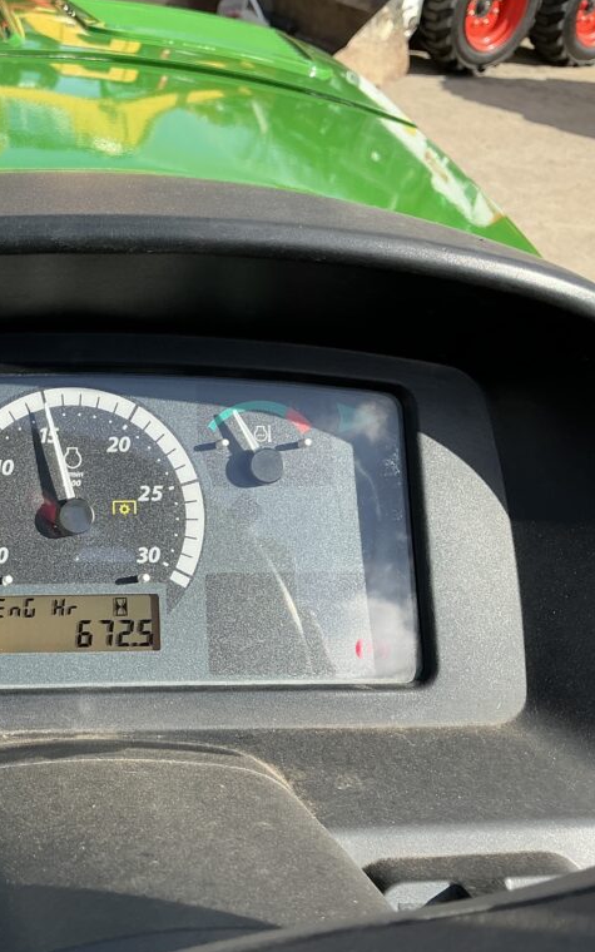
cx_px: 15
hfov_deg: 30.0
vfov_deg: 49.3
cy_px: 479
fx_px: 1038
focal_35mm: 40
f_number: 1.8
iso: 25
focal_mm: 3
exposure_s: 1/650
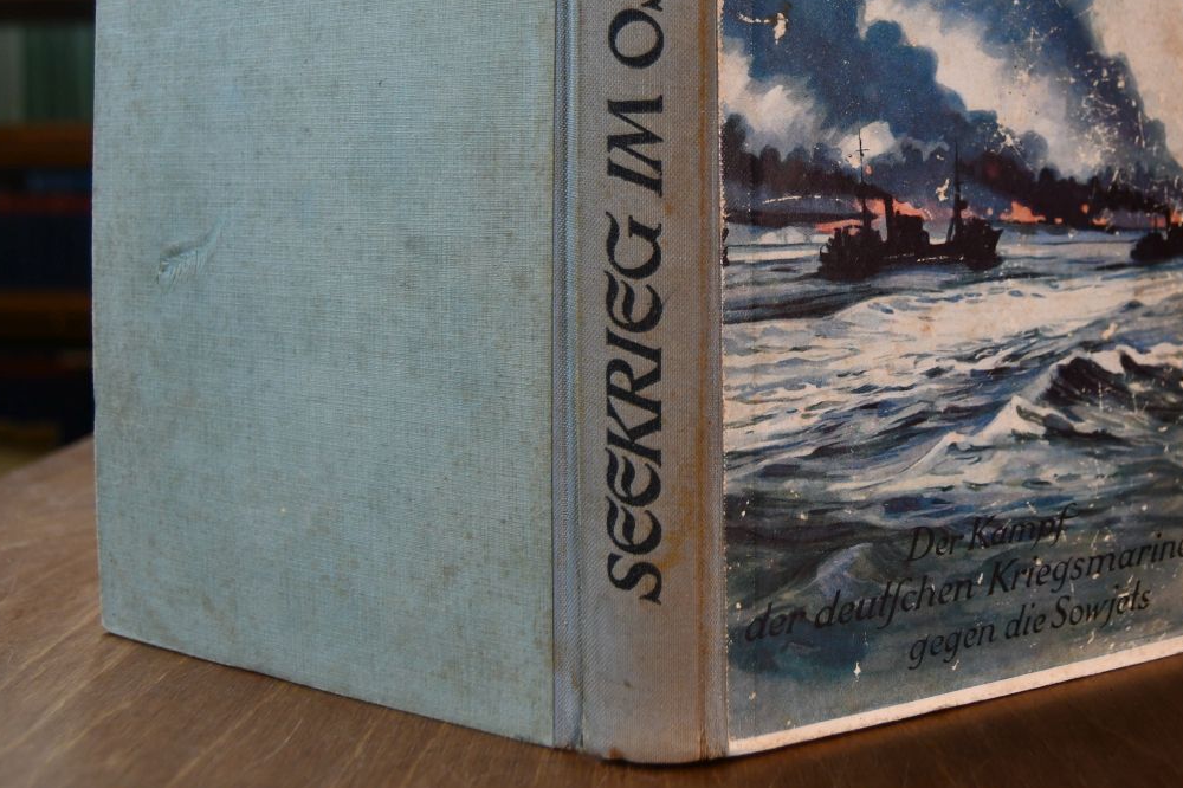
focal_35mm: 42
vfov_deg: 31.5
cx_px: 761
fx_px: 1380
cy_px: 240
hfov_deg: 45.9
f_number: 3.5
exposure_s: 1/250
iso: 800
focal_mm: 20
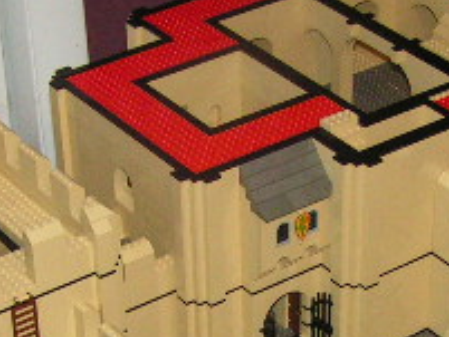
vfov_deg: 12.0
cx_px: 302
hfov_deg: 16.2
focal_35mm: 121
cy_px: 386
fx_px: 1570
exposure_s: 1/40
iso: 200
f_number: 2.8
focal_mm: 6.3
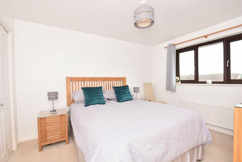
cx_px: 121
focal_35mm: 16
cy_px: 81
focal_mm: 10.5
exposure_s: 1/200
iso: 280
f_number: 5
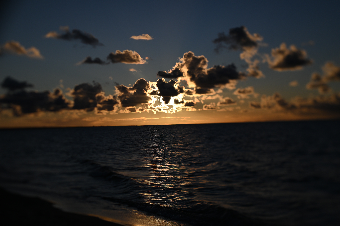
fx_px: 472
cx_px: 170
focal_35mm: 50
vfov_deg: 27.0
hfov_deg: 39.6
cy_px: 113
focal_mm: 50
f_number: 1.4
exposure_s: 1/5000
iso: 100
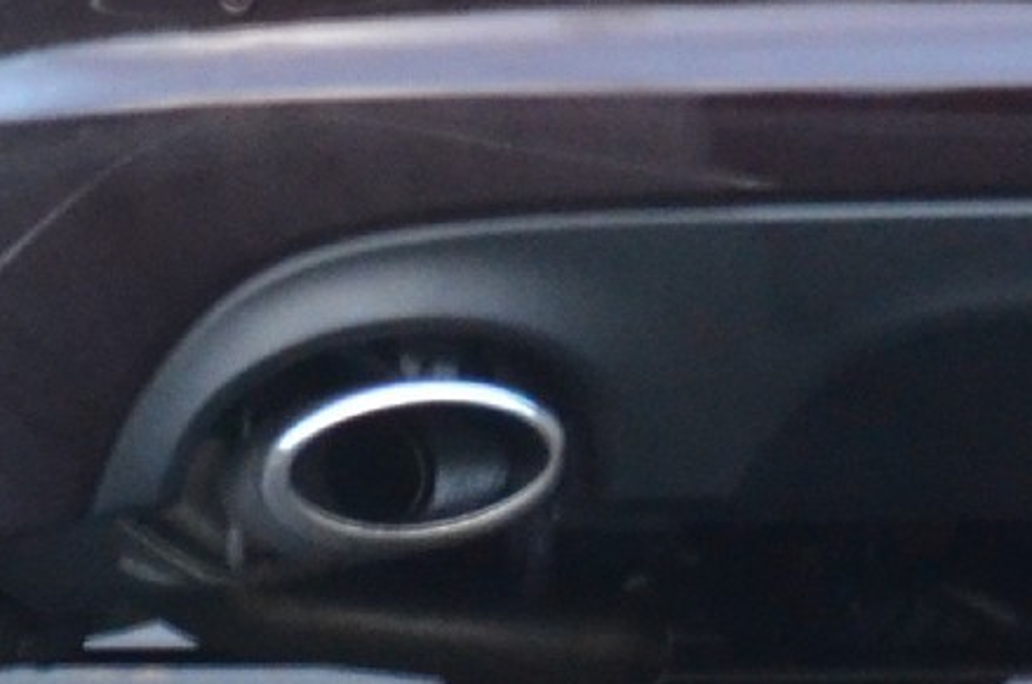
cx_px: 249
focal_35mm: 1708
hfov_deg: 1.2
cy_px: -315
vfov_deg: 0.8
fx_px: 48873
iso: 1600
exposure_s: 1/40
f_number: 5.6
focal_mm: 200
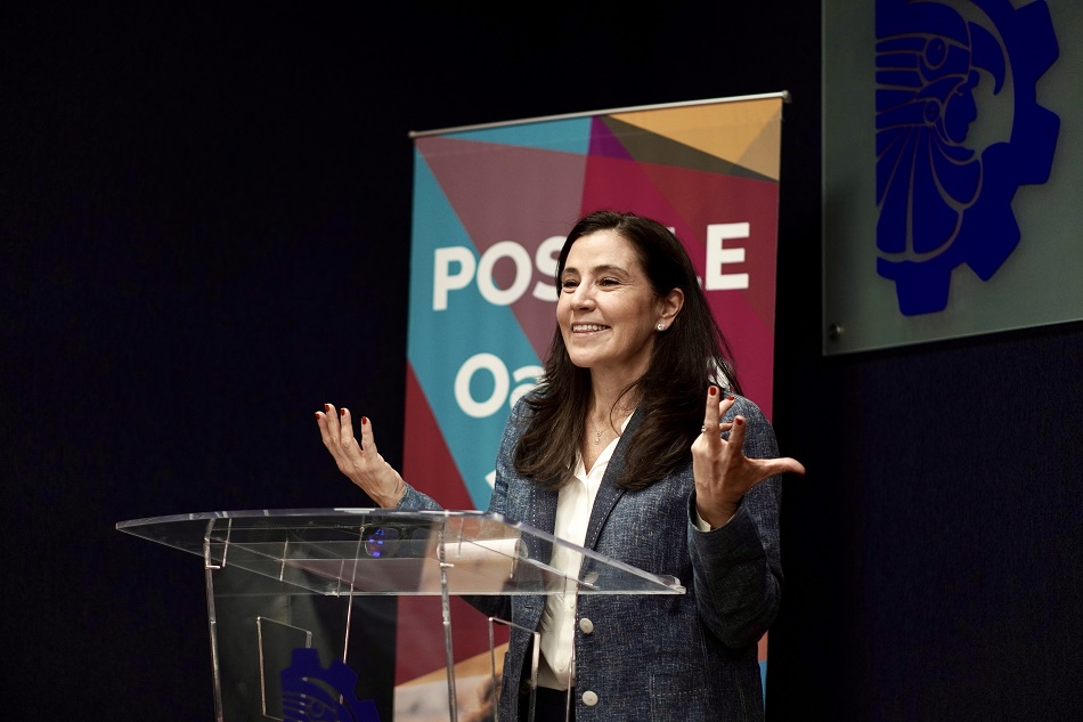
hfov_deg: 27.0
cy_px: 361
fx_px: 2256
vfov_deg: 18.2
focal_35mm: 75
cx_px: 542
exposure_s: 1/320
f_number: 1.8
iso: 500
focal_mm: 50
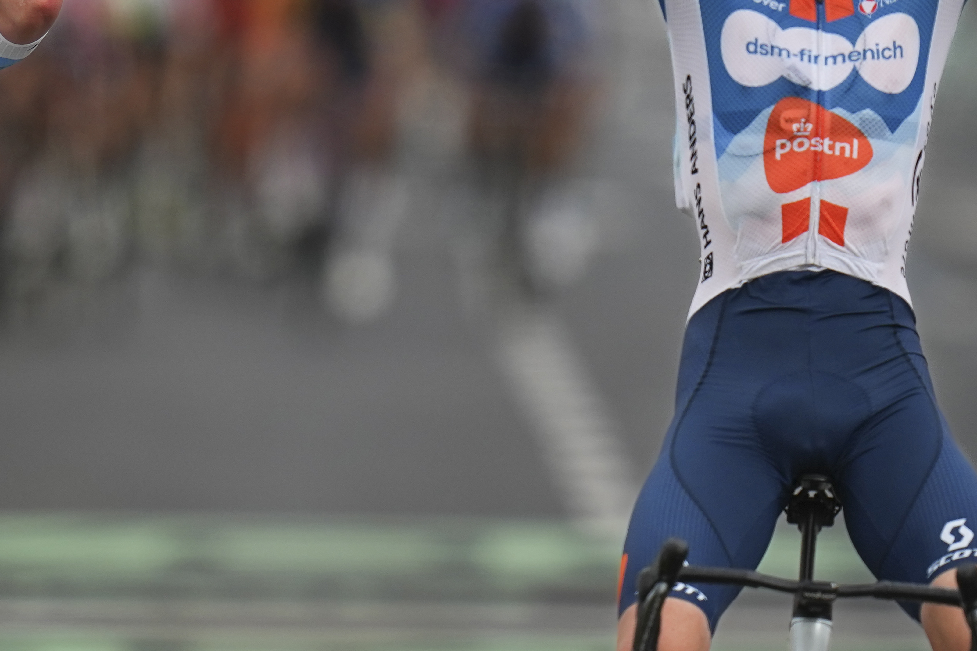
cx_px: 394
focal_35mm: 670
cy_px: 183
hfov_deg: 3.1
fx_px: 18182
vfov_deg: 2.1
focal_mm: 400
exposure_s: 1/4000
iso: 400
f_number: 2.8
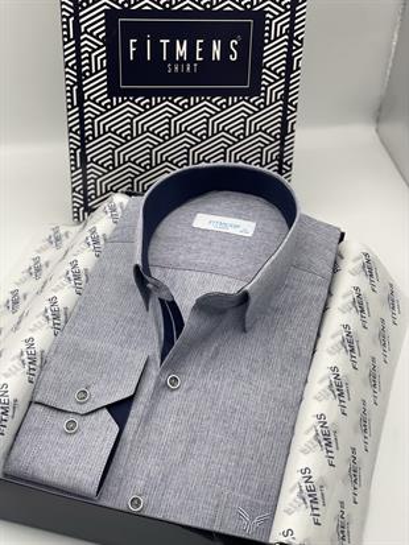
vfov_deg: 36.8
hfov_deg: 28.0
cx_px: 204
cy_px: 272
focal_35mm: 52
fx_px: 819
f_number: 2
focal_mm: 6
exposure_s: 1/122
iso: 40
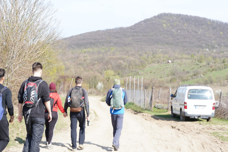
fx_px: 462
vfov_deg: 18.7
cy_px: 76
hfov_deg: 27.7
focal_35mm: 73
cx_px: 110
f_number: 5.6
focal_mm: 56
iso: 100
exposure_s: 1/200
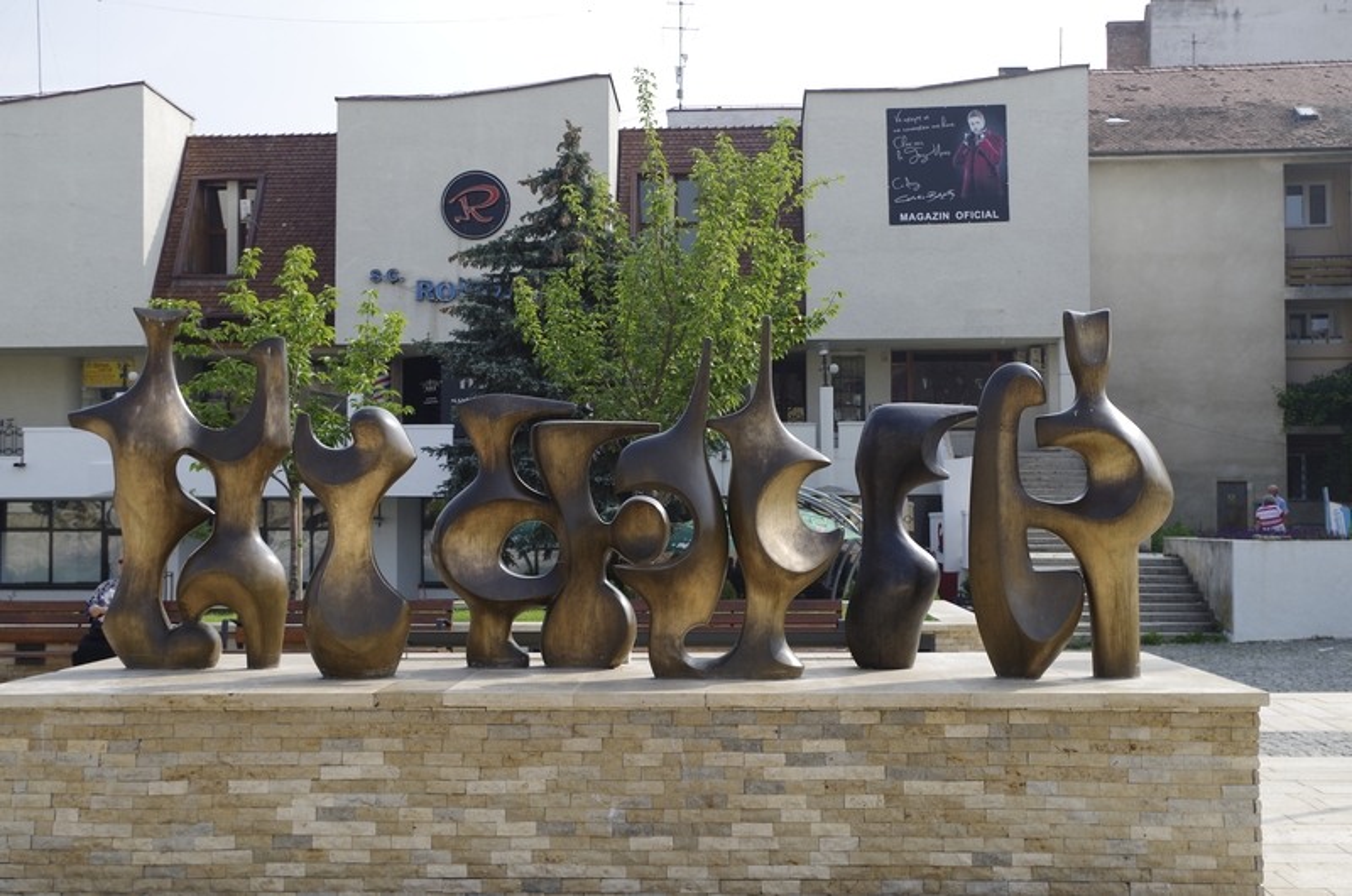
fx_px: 1462
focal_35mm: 39
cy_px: 448
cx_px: 676
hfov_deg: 49.6
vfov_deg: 34.1
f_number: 5.6
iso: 100
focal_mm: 26.25
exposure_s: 1/250
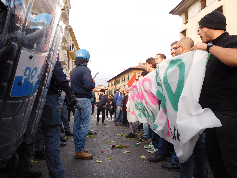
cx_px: 118
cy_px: 89
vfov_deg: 54.9
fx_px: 171
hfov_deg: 69.4
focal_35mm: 25
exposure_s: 1/320
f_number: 3.4
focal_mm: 4.5
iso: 125
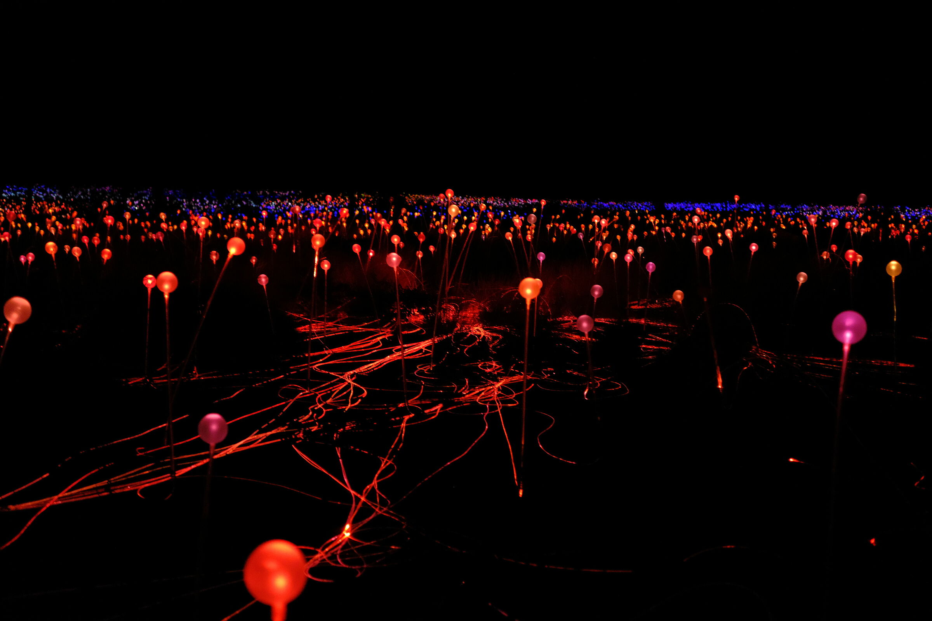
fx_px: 1061
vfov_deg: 32.6
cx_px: 466
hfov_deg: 47.4
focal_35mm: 41
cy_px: 310
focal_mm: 27
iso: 6400
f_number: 3.2
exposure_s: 1/8
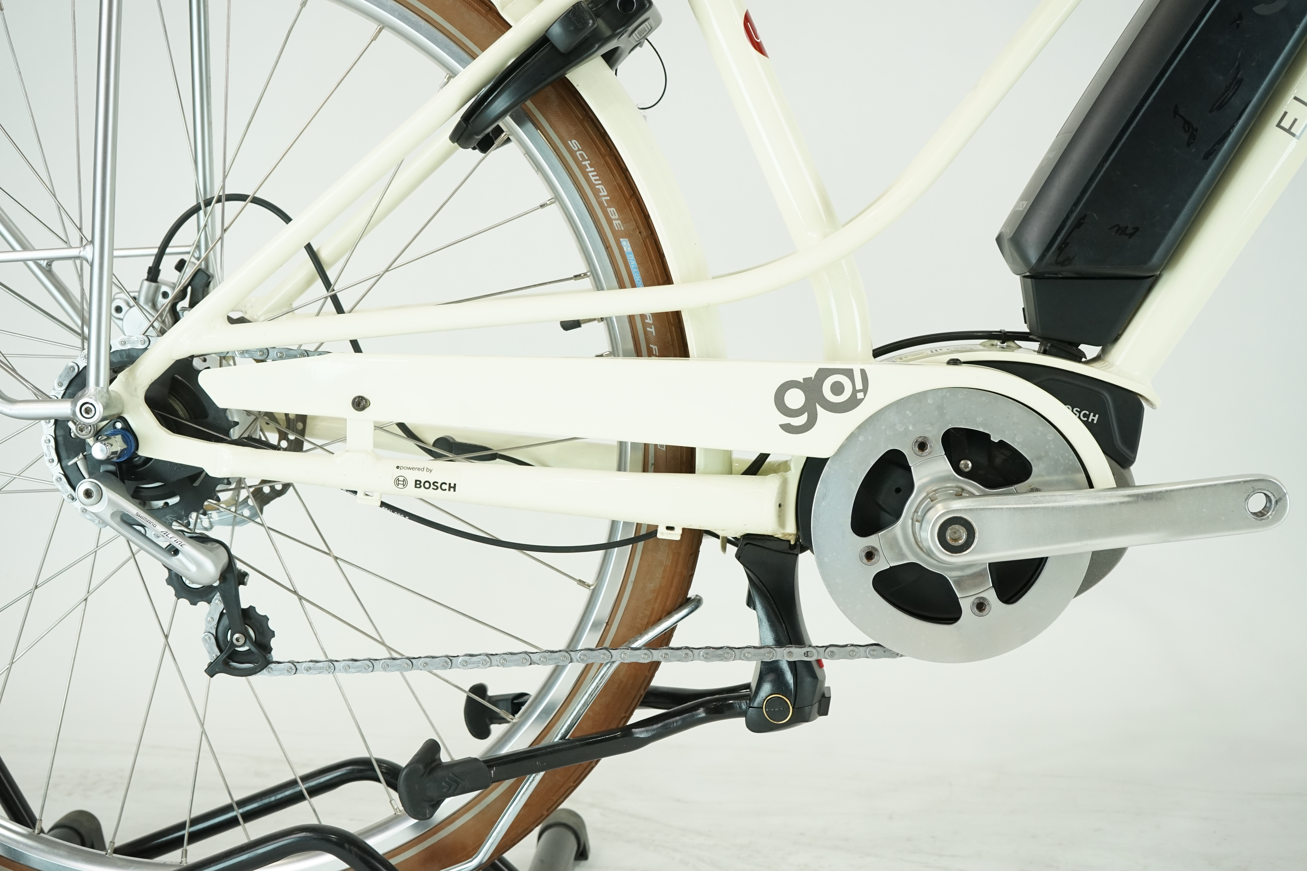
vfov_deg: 31.9
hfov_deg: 46.4
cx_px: 654
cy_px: 436
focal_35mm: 42
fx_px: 1525
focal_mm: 42
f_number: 6.3
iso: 1600
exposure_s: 1/200
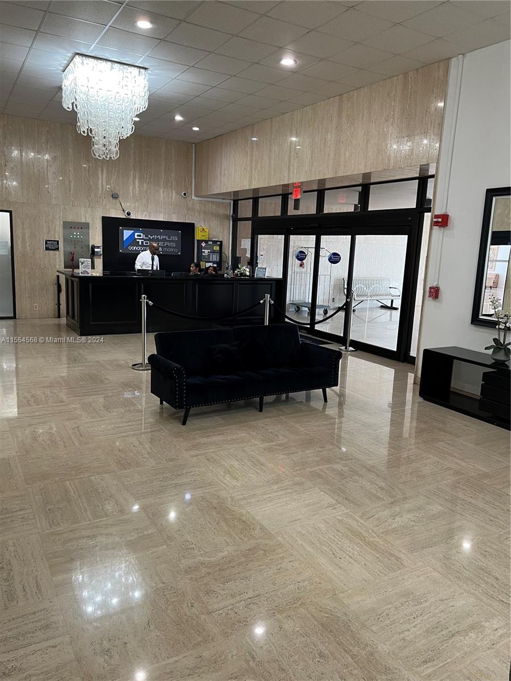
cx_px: 256
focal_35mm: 26
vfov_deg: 67.3
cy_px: 340
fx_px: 512
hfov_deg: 53.1
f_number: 1.5
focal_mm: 5.7
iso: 80
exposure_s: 1/60
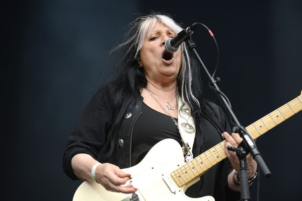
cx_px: 151
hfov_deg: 12.8
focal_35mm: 160
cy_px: 100
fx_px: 1341
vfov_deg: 8.6
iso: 320
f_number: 4.5
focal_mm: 160
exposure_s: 1/640
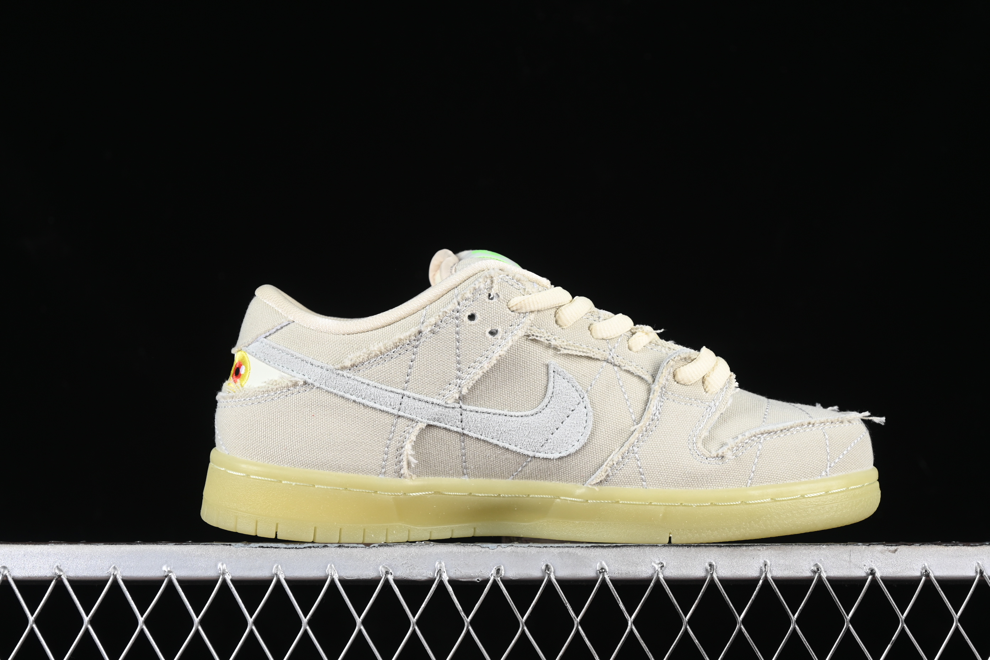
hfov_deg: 27.0
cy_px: 330
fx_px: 2062
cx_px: 495
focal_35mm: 75
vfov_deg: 18.2
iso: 160
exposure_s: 1/100
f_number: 6.3
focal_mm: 50
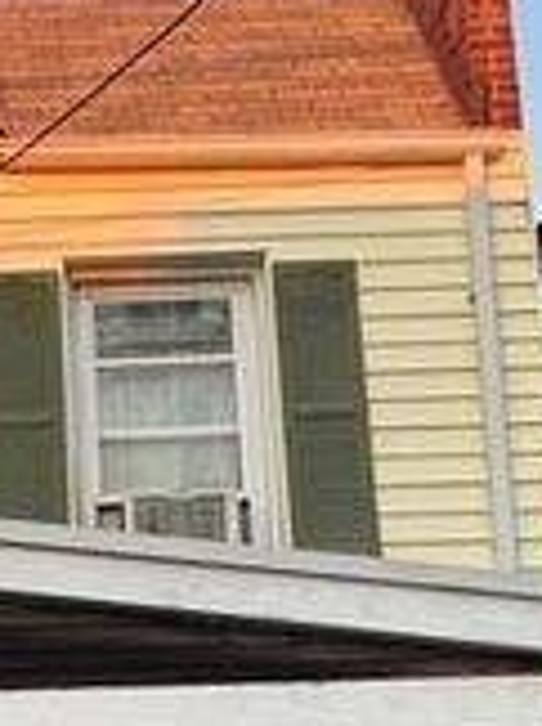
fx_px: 2240
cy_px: 652
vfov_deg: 18.1
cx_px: -211
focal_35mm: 107
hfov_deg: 13.2
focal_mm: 5.7
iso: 40
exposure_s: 1/195
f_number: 1.5
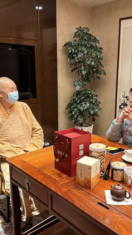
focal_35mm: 35
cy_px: 118
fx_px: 218
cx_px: 82
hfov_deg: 33.6
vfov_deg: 56.6
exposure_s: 1/50
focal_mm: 6.86
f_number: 1.78
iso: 800
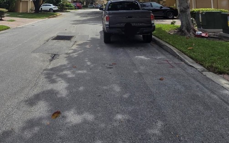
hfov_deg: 65.6
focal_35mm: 28
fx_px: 175
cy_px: -15
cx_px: 88
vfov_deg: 37.2
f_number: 2.2
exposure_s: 1/3333
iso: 50
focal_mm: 2.2
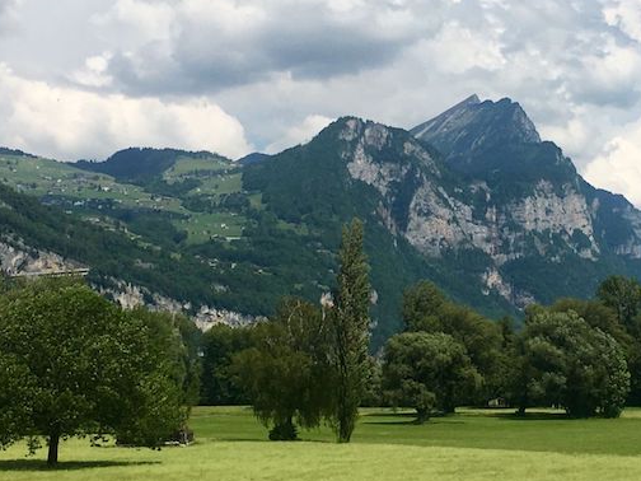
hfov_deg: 41.2
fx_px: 852
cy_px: 107
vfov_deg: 30.8
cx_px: 322
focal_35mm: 46
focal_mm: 4.15
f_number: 2.2
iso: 25
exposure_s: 1/3205
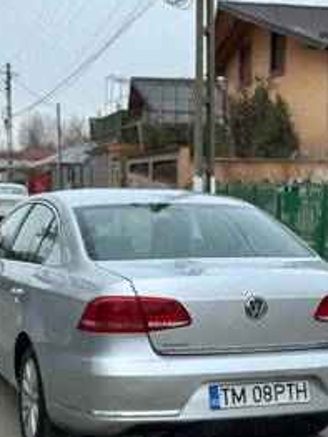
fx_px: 923
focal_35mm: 73
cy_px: 289
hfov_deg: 20.1
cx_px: 158
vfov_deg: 26.5
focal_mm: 6.86
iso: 80
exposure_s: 1/1848
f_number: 1.78
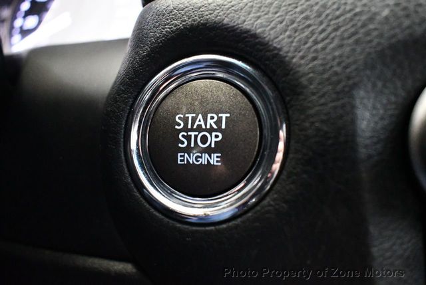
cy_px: 142
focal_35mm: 36
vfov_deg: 37.0
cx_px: 213
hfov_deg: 53.1
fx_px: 427
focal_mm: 18
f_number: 3.5
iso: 9000
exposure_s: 1/60
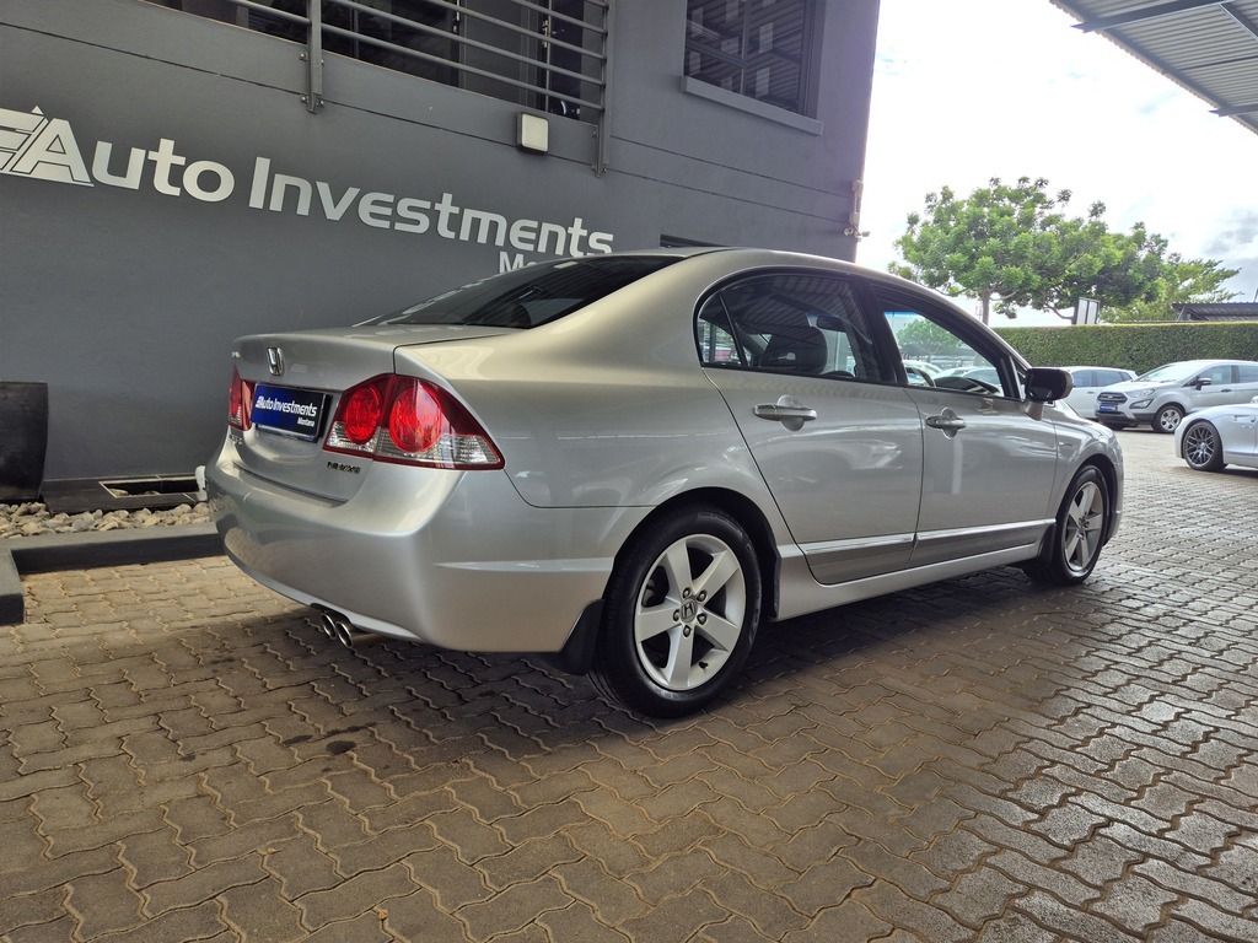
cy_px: 472
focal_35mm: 23
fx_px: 836
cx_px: 629
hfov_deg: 73.9
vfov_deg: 58.9
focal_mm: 5.4
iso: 25
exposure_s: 1/413
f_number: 1.8
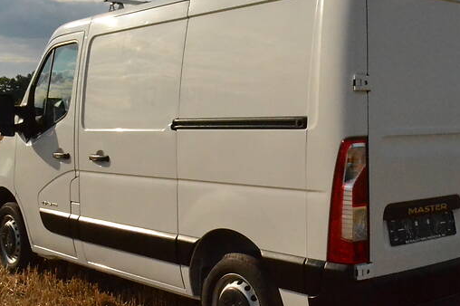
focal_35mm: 52
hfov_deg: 38.0
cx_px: 290
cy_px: 152
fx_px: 664
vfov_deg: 26.0
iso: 6400
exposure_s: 1/2000
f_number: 22
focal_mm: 22
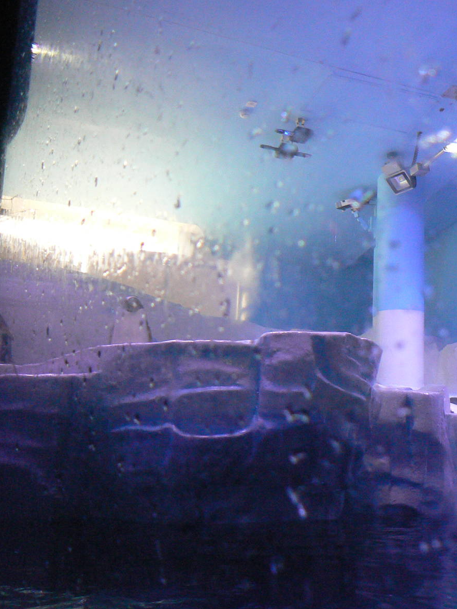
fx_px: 863
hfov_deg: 29.0
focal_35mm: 49
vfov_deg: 38.9
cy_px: 300
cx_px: 363
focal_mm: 6
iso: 200
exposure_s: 1/25
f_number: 2.8
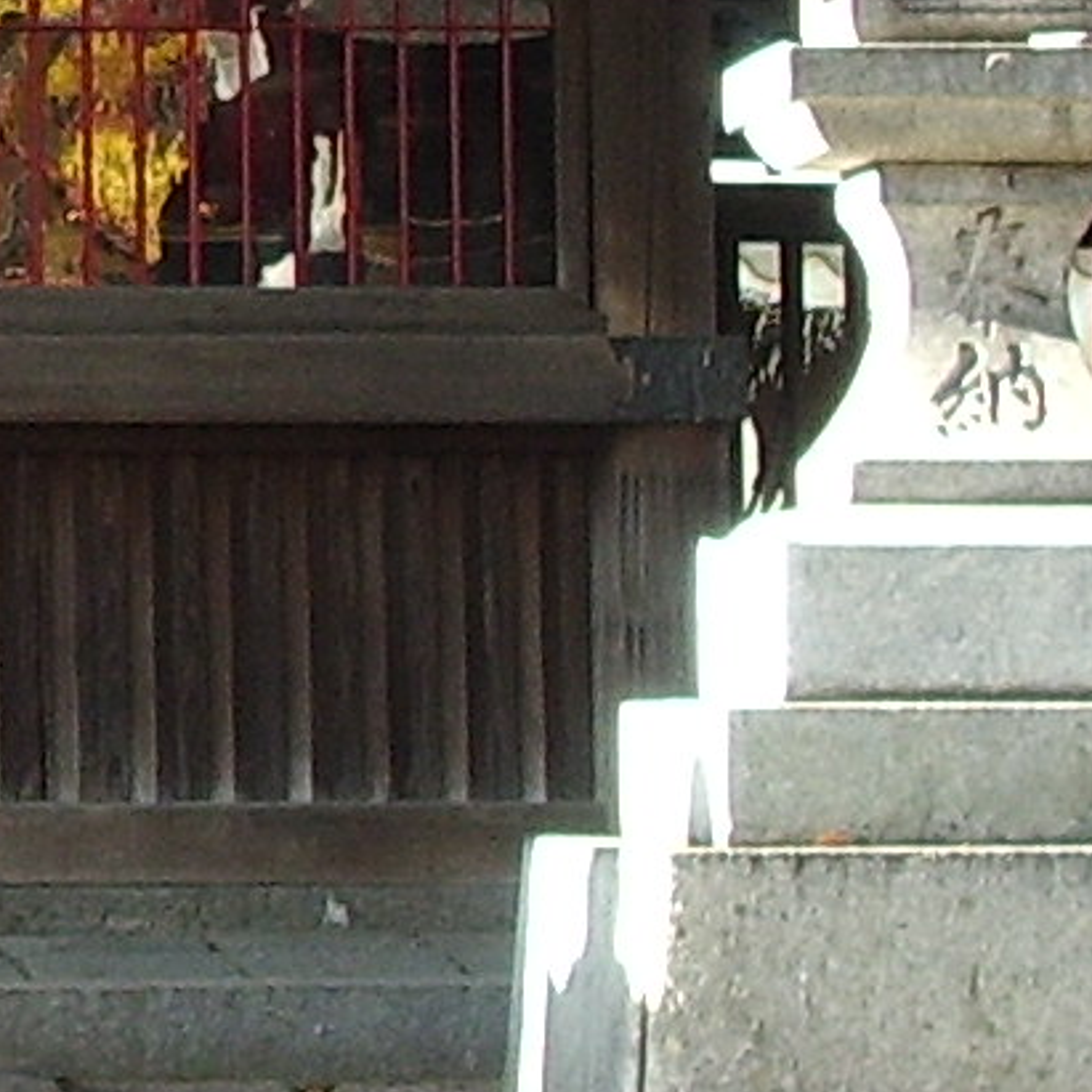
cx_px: -707
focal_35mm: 243
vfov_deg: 7.2
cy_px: -98
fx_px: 8673
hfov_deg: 7.1
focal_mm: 8.2
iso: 100
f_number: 3.1
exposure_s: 1/80
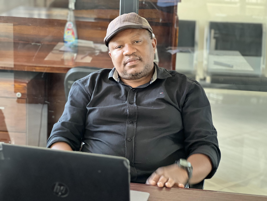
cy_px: 100
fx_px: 594
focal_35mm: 77
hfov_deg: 25.3
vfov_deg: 19.1
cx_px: 134
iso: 400
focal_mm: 9
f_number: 2.8
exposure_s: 1/26
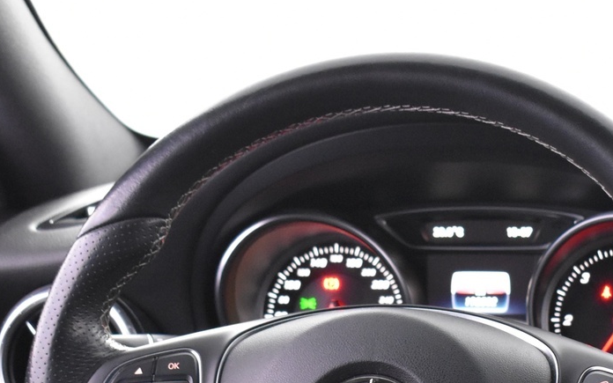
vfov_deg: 12.4
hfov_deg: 20.1
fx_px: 1724
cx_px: 407
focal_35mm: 103
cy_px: 464
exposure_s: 1/10
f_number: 4.2
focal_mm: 29
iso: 3200
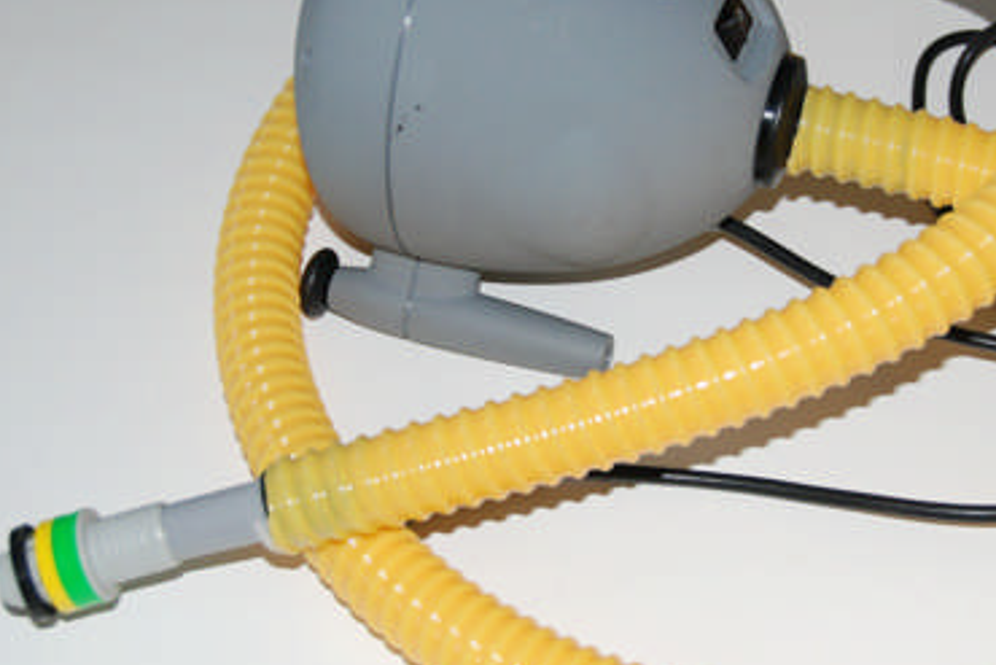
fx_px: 2297
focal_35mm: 83
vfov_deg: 16.5
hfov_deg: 24.4
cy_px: 312
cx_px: 614
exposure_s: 1/60
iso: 400
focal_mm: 32
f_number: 4.2
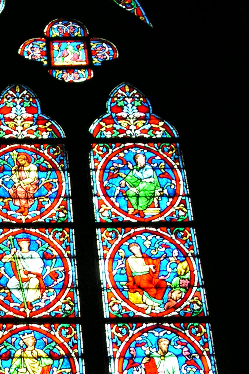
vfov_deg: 21.3
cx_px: -57
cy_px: 279
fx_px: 986
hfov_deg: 13.9
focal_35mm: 95
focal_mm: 7.8
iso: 125
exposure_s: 1/45
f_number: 2.8
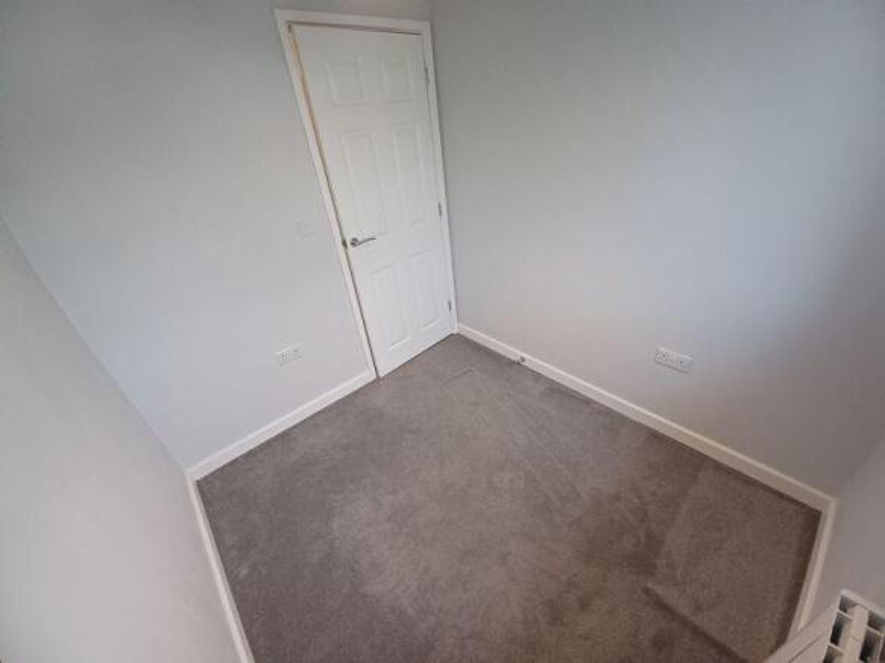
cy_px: 332
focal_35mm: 13
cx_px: 442
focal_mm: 1.42
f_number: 2.2
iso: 200
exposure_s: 1/33.3
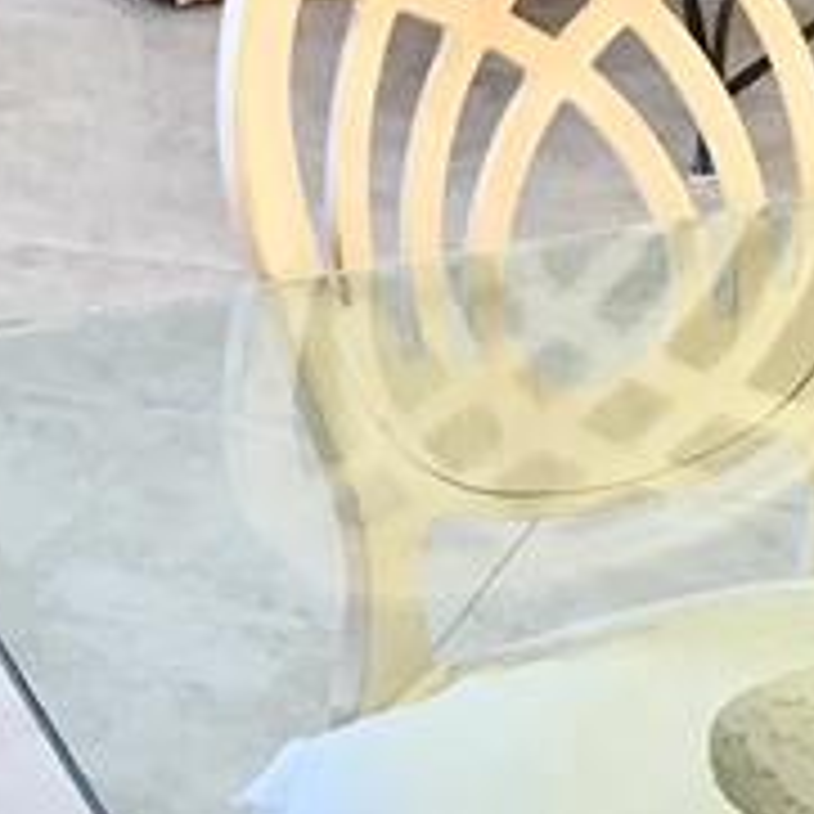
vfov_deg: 13.7
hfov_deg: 14.4
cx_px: 432
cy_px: -324
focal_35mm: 121
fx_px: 3219
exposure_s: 1/30
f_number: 2.4
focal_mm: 3.3
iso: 64
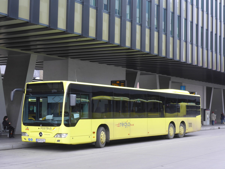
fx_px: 403
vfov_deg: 23.7
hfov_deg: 31.2
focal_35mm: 62
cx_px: 112
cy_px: 84
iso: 125
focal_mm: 12.7
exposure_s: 1/80
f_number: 3.7
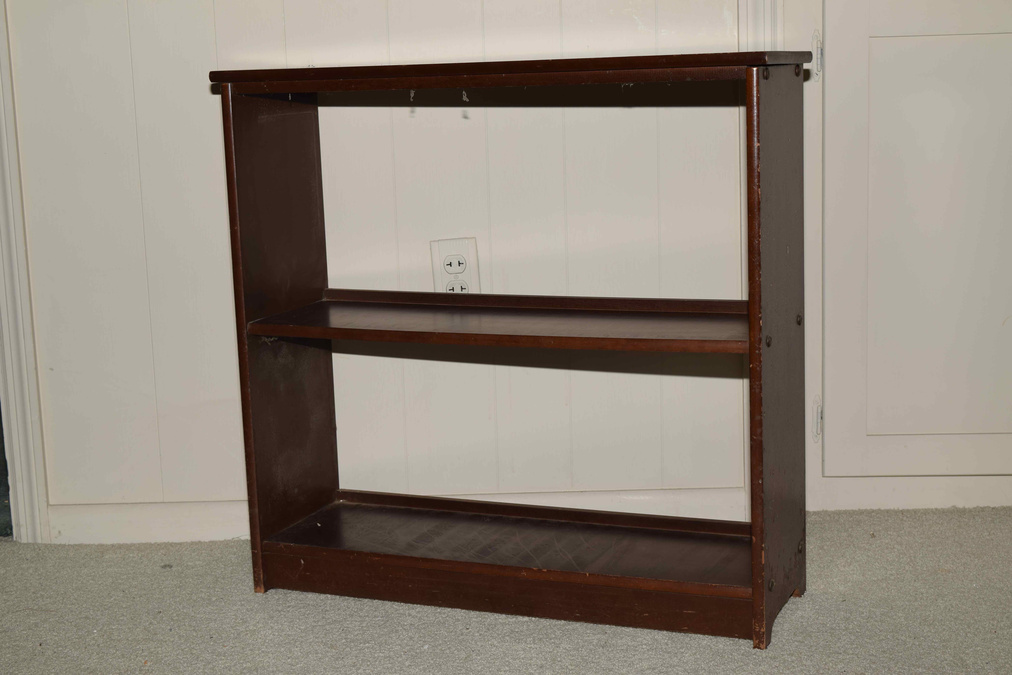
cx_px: 506
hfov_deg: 33.4
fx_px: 1687
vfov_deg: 22.6
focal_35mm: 60
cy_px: 338
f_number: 8
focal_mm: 40
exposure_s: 1/60
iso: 100
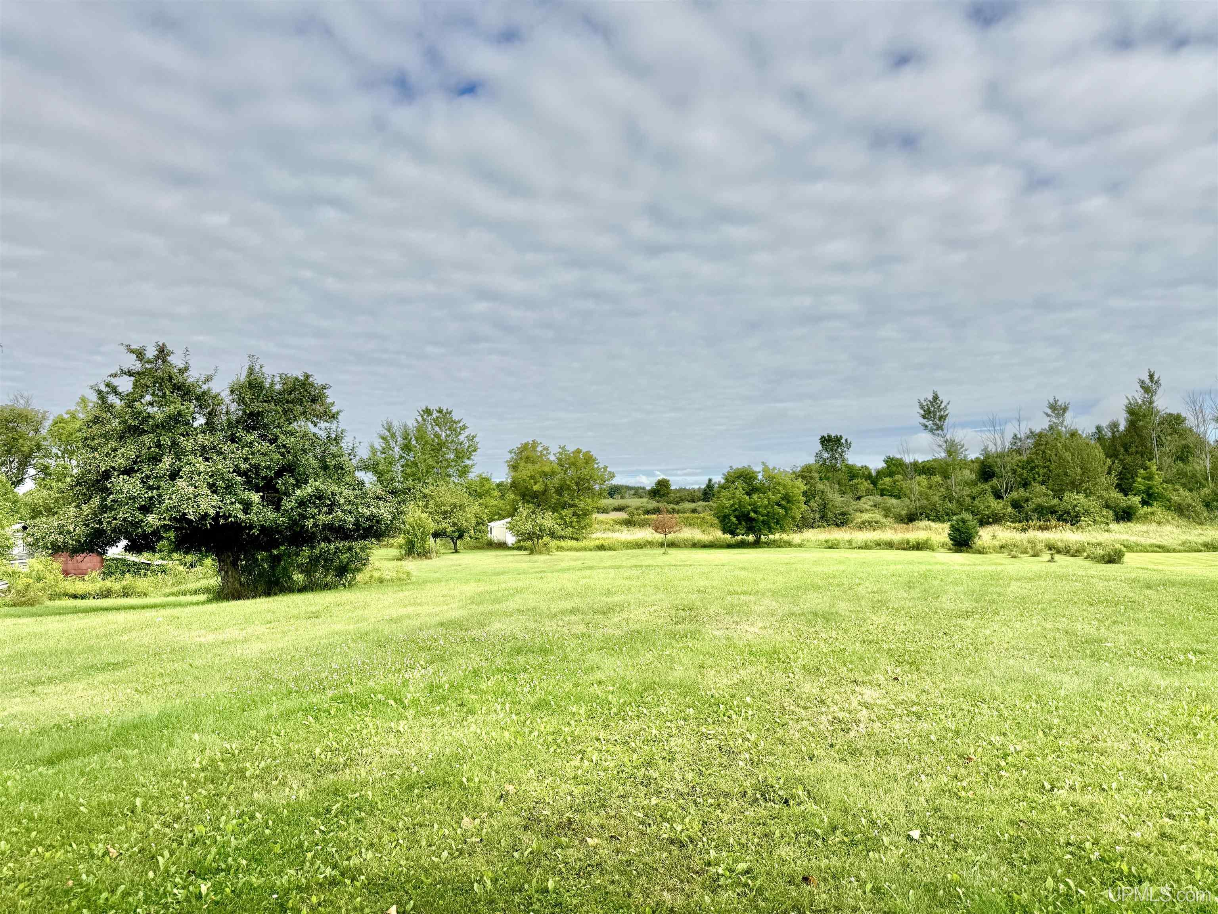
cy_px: 457
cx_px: 609
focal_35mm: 24
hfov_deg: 71.6
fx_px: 844
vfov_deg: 56.8
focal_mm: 6.76
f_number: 1.78
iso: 80
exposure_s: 1/6410
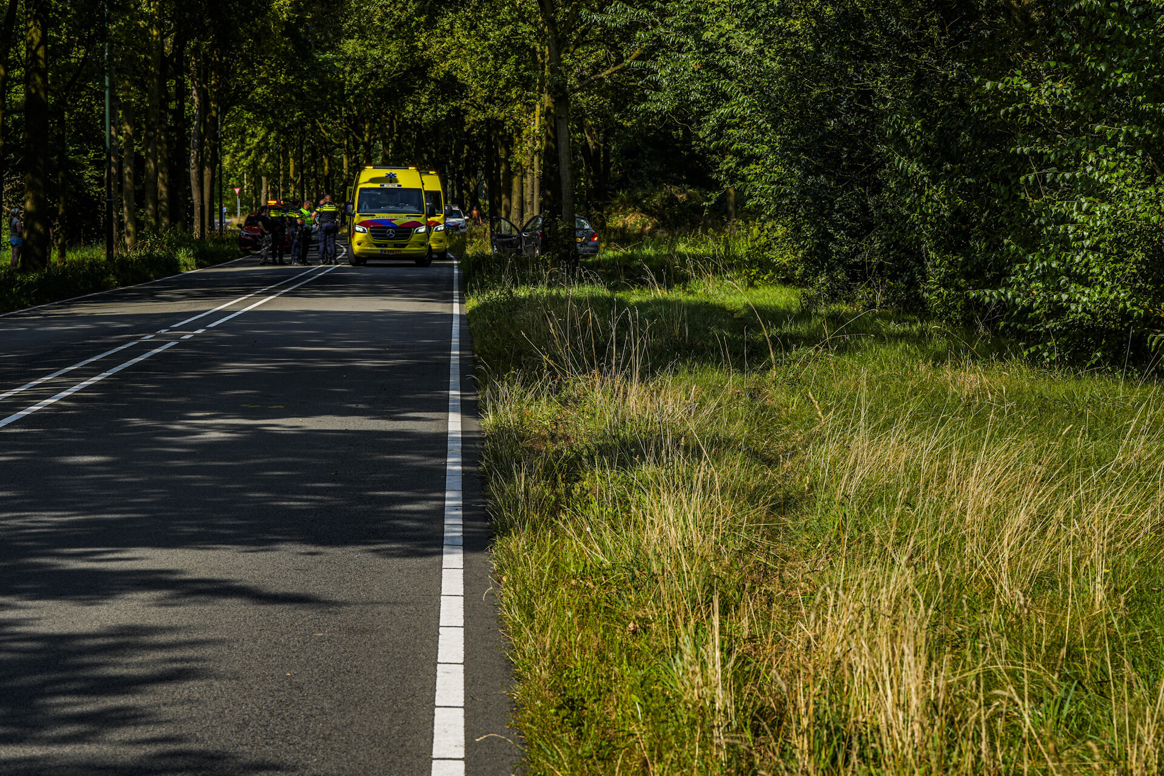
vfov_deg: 14.3
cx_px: 582
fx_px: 3104
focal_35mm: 96
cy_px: 388
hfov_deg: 21.2
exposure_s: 1/200
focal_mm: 96
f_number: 10
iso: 100
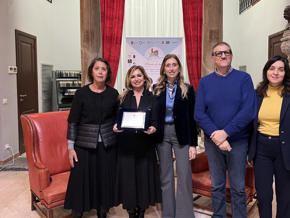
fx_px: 285
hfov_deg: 53.9
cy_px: 90
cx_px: 161
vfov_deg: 41.6
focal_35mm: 34
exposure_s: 1/50
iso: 320
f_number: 1.5
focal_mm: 5.7
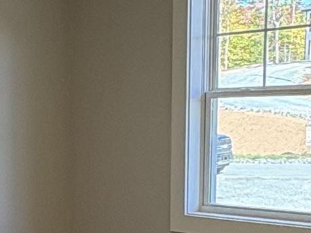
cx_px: -76
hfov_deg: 19.5
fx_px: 844
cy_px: 212
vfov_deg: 15.5
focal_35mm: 94
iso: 100
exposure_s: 1/122
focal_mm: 2.22
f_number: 2.2
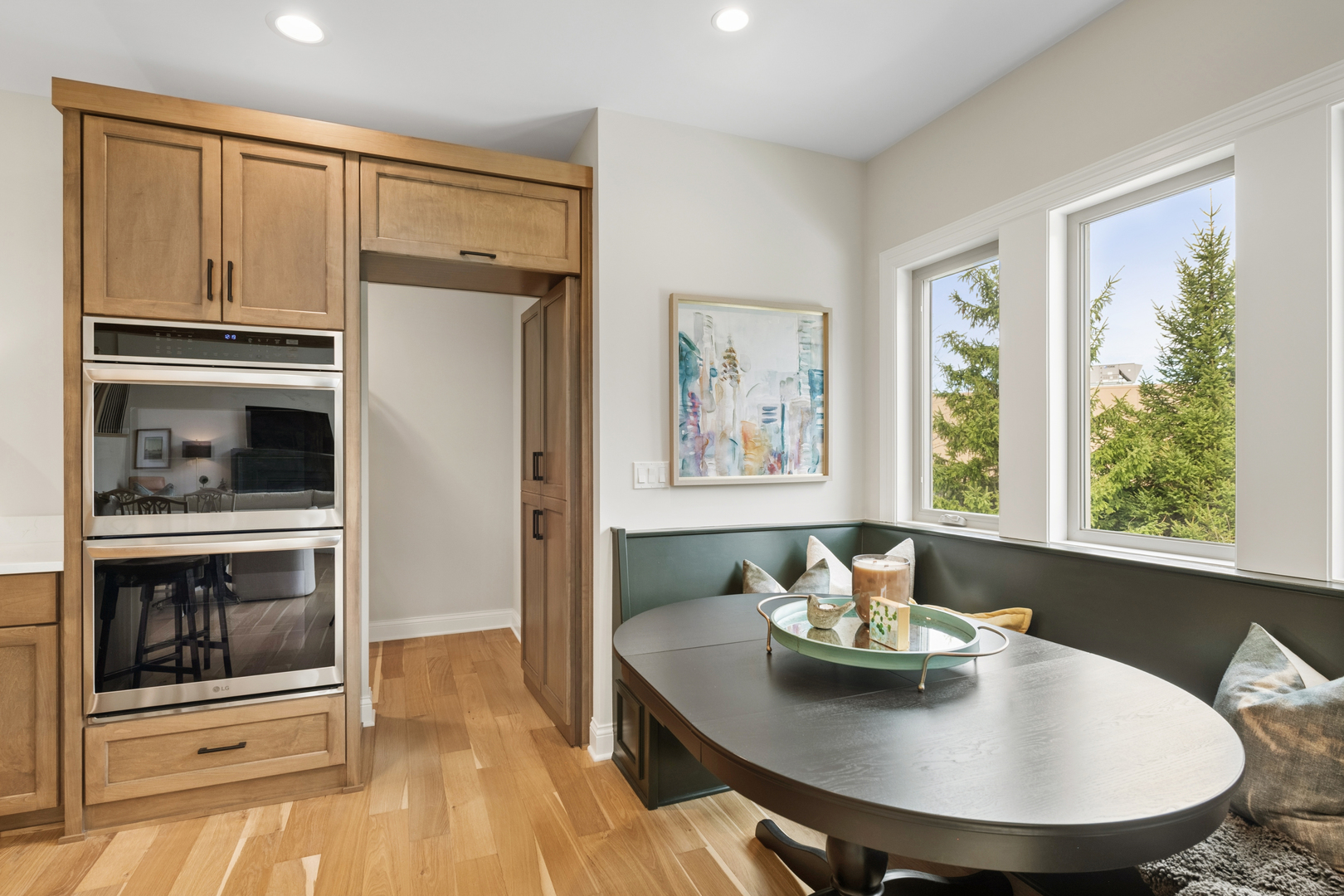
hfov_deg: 90.0
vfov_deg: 67.4
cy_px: 448
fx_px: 672
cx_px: 672
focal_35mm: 18
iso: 500
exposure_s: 1/50
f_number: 8
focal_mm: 18
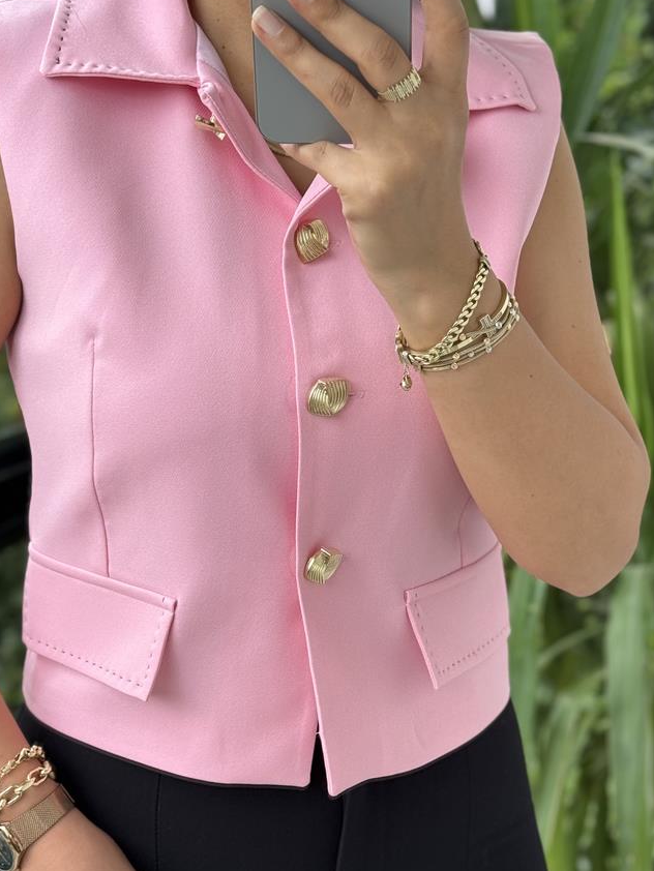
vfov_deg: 25.6
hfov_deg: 19.4
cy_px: 540
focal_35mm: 76
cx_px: 332
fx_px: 1914
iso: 50
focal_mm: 6.76
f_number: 1.78
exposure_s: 1/173
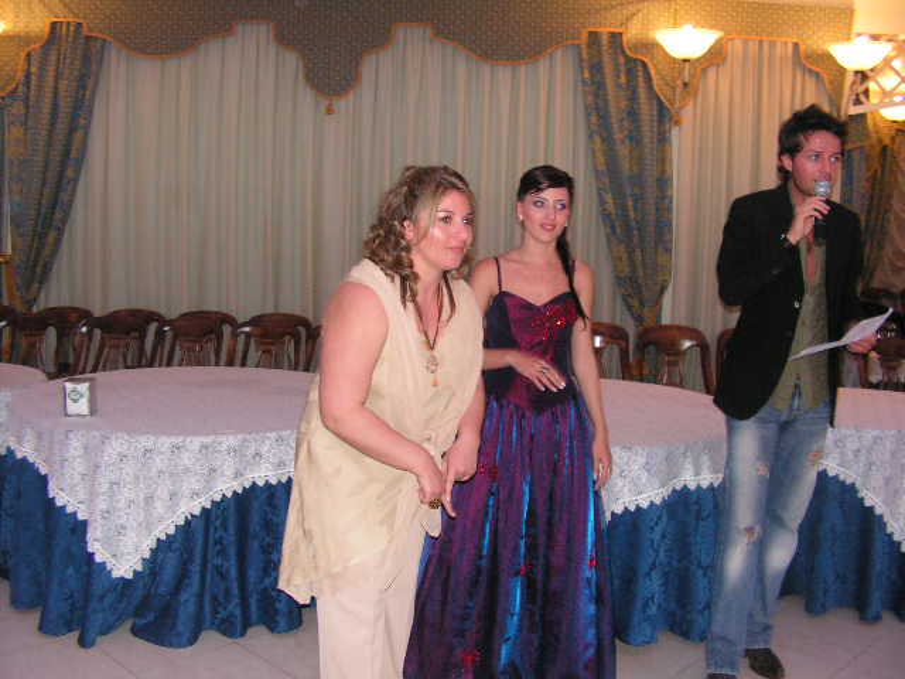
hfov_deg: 51.4
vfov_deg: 39.7
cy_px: 340
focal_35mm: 36
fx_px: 941
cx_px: 452
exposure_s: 1/40
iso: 200
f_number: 3.2
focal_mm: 6
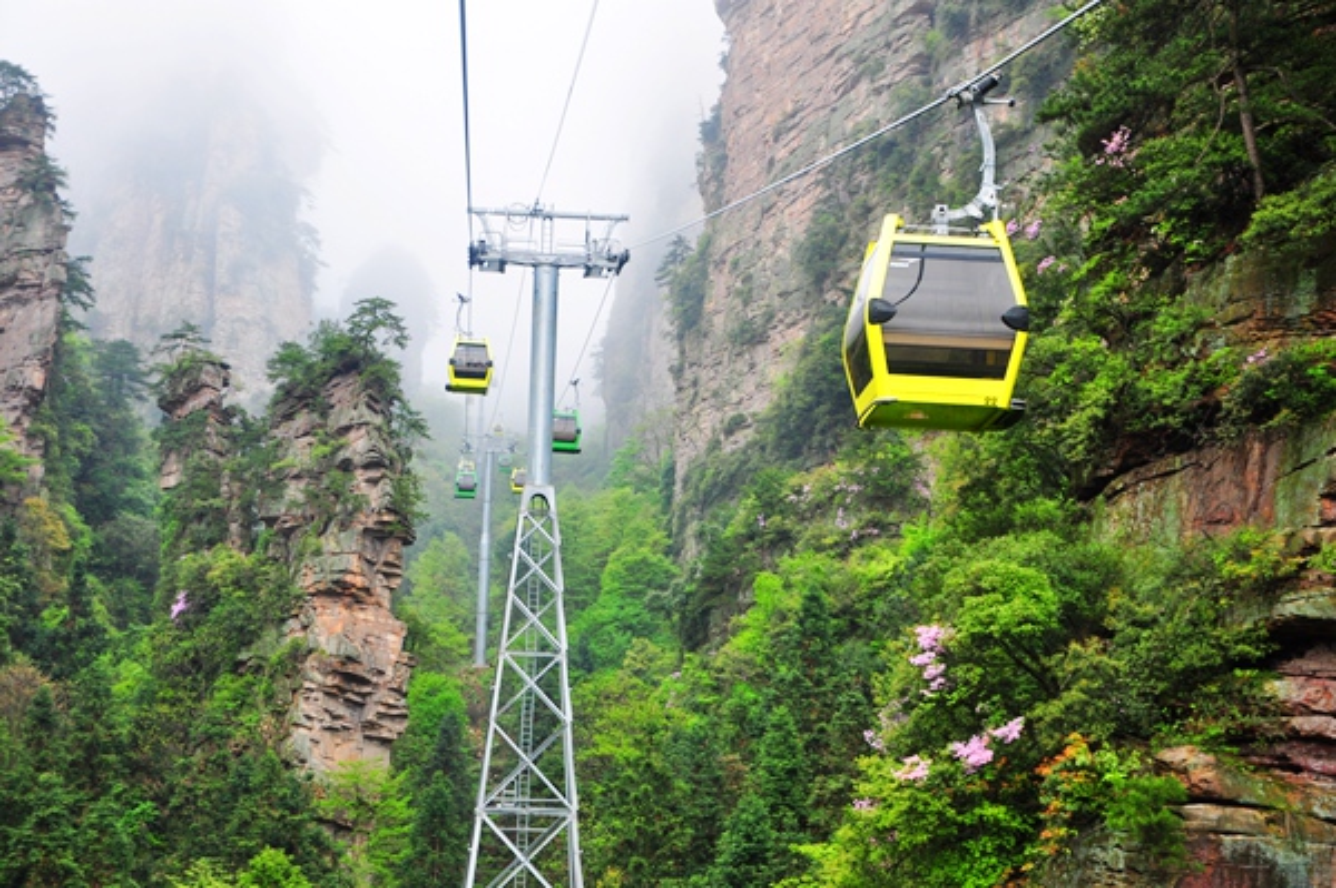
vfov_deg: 21.5
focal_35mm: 63
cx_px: 668
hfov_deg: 31.9
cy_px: 444
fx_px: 2336
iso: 200
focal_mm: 42
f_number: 6.3
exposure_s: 1/160
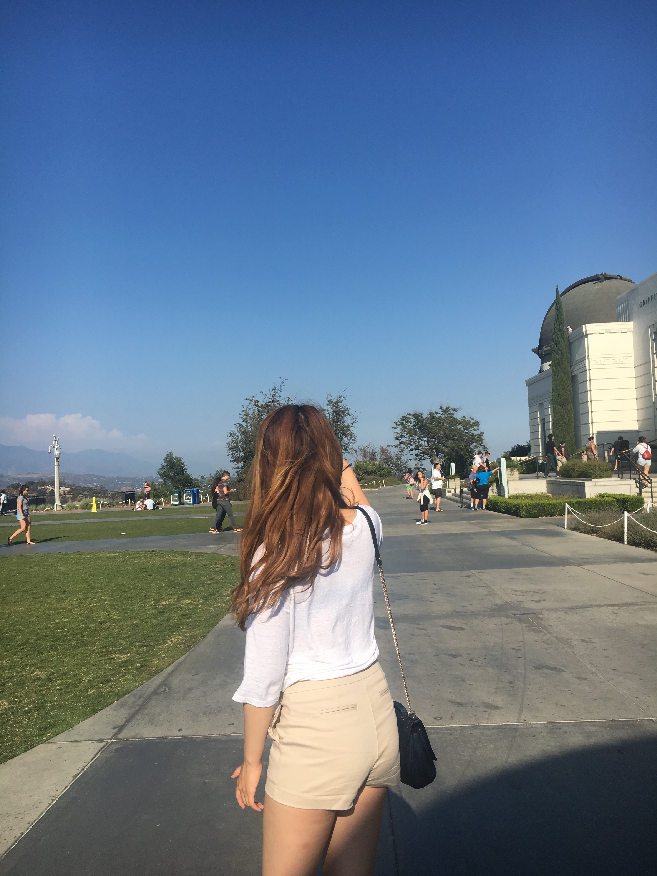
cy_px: 438
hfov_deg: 48.2
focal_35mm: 29
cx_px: 328
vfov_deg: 61.7
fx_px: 734
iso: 25
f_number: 2.2
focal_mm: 4.15
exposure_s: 1/2331
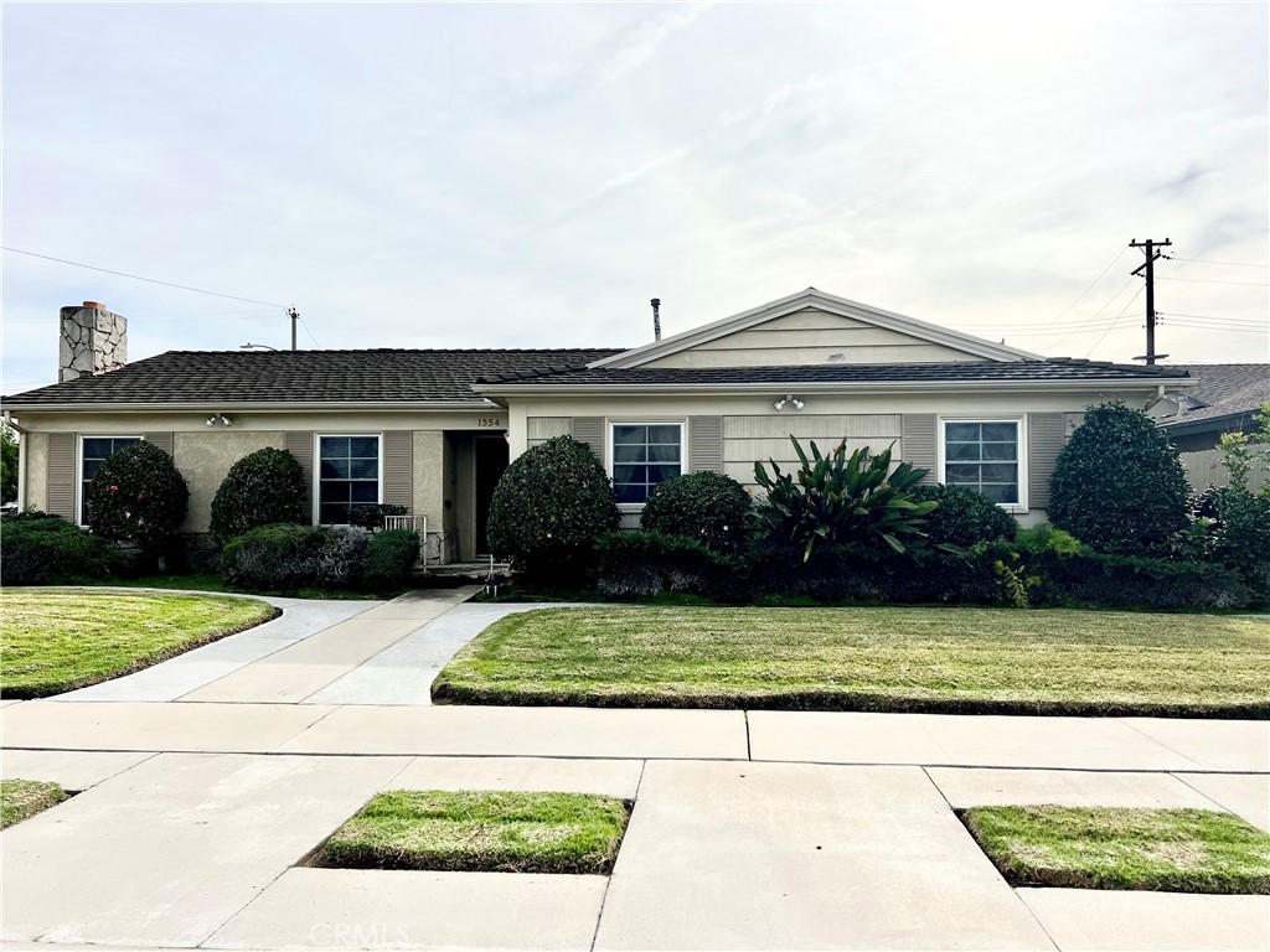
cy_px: 476
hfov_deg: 67.3
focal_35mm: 26
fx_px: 954
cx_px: 635
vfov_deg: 53.1
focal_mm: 5.7
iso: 50
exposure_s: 1/12658
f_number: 1.5
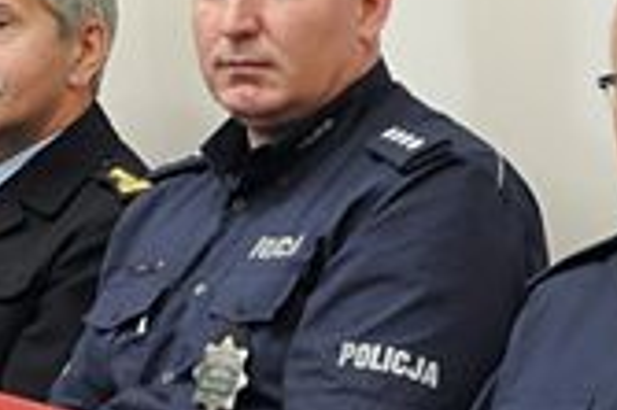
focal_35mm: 214
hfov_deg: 9.6
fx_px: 3664
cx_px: 321
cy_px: 393
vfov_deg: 6.4
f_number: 5
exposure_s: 1/80
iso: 1000
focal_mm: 28
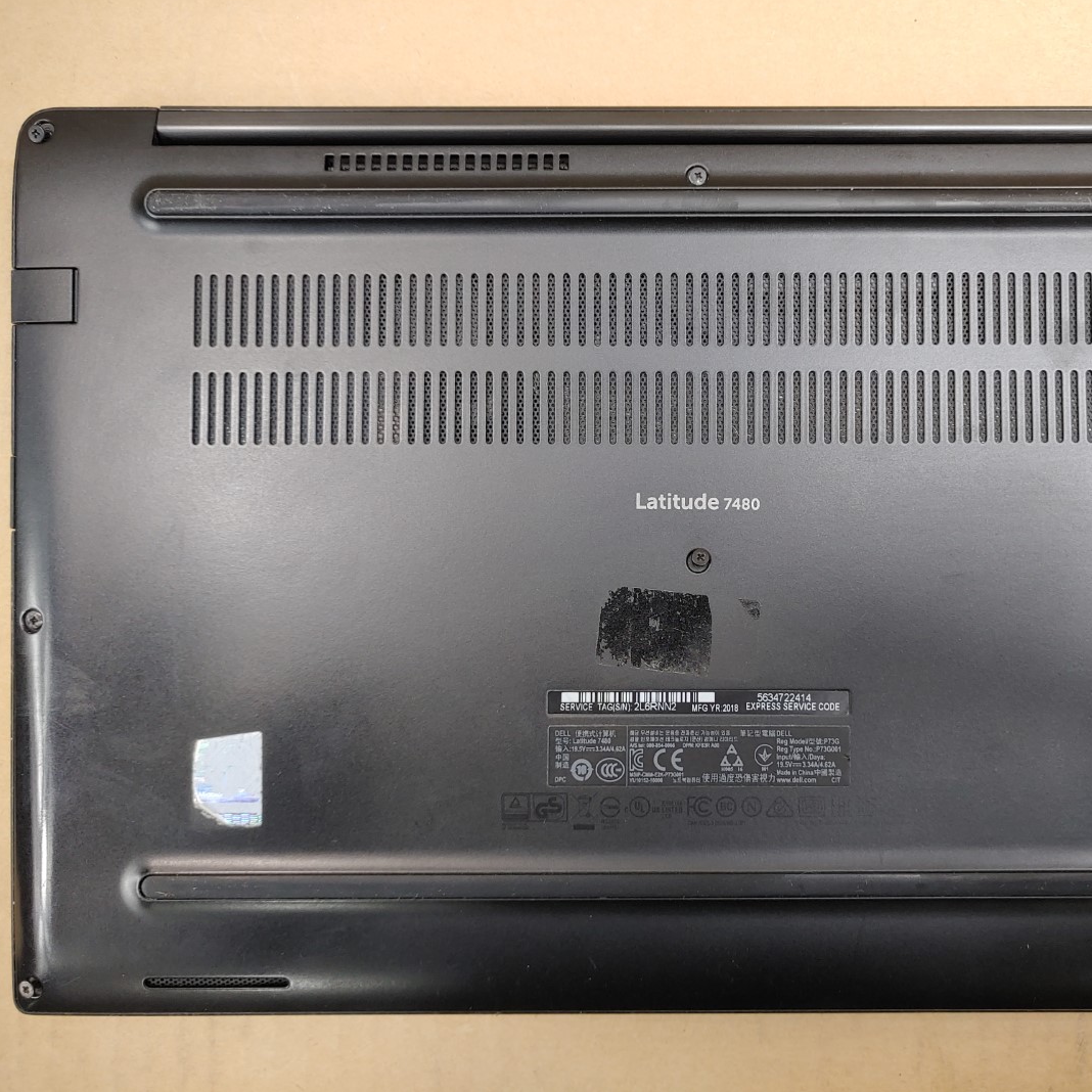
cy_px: 543
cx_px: 685
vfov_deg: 52.5
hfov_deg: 52.0
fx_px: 1106
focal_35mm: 31
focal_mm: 4.36
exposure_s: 1/60
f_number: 1.8
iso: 50
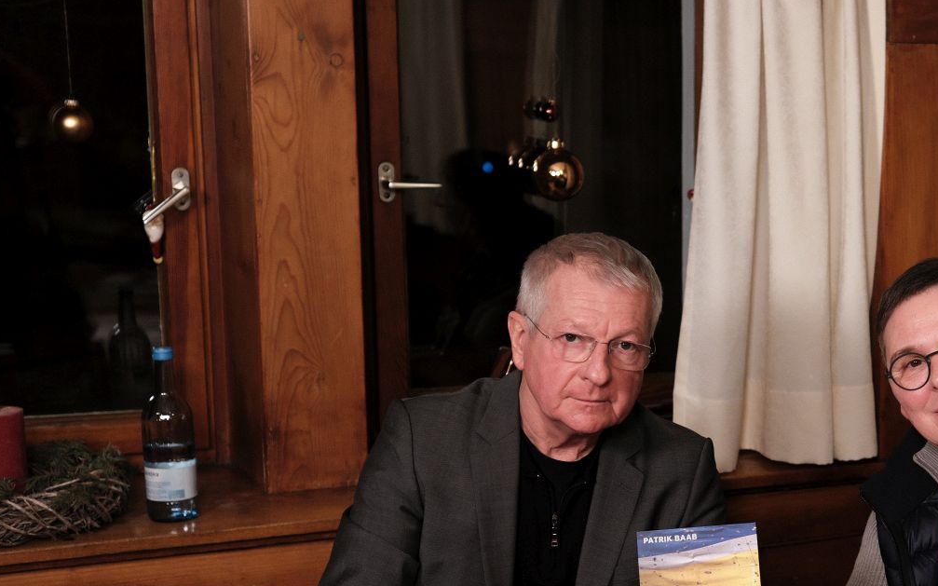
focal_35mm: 68
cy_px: 415
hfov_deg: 29.2
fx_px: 1738
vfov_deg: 19.0
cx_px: 813
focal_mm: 23
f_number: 2
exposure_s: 1/34
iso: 320
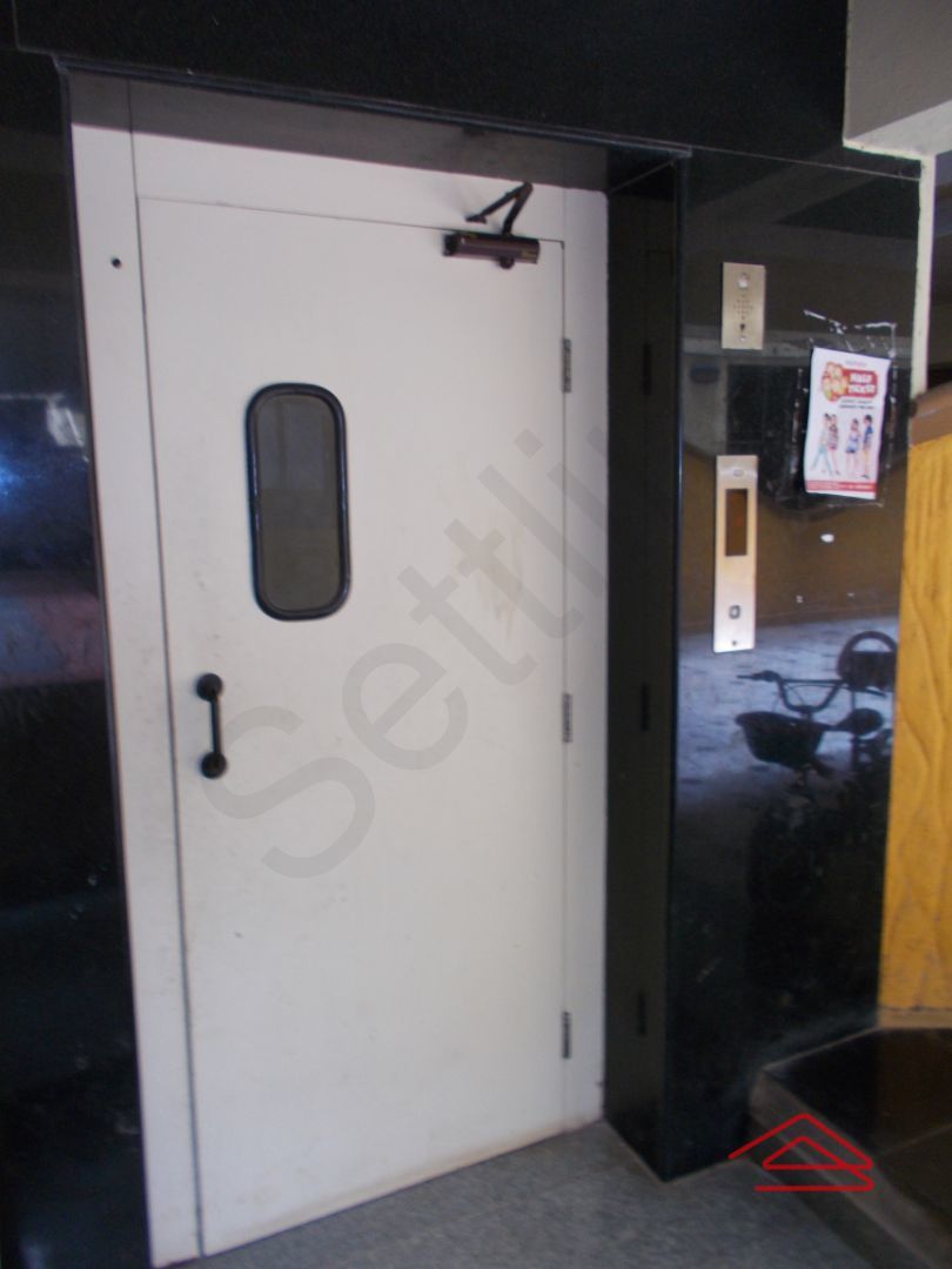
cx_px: 476
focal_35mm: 26
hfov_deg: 53.1
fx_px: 953
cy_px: 634
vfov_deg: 67.3
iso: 140
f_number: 3.2
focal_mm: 4.6
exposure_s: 1/25
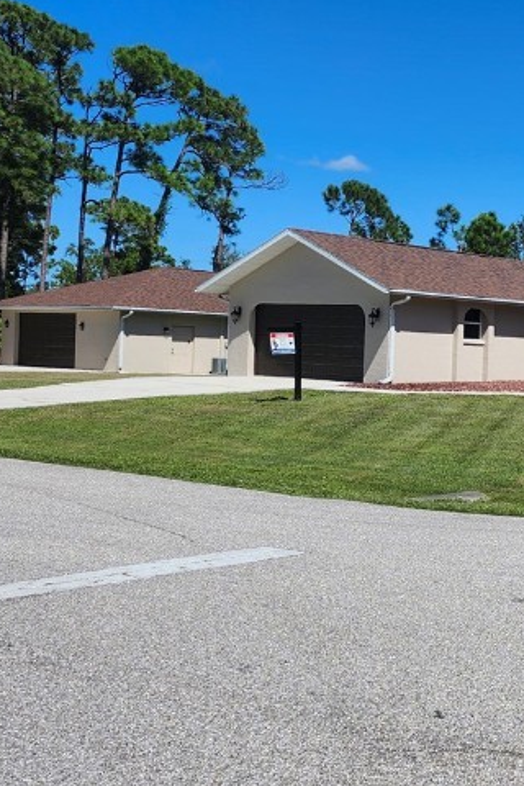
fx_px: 1113
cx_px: 804
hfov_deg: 21.7
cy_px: 393
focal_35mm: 51
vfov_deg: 38.9
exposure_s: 1/2157
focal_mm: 5.54
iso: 25
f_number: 1.8
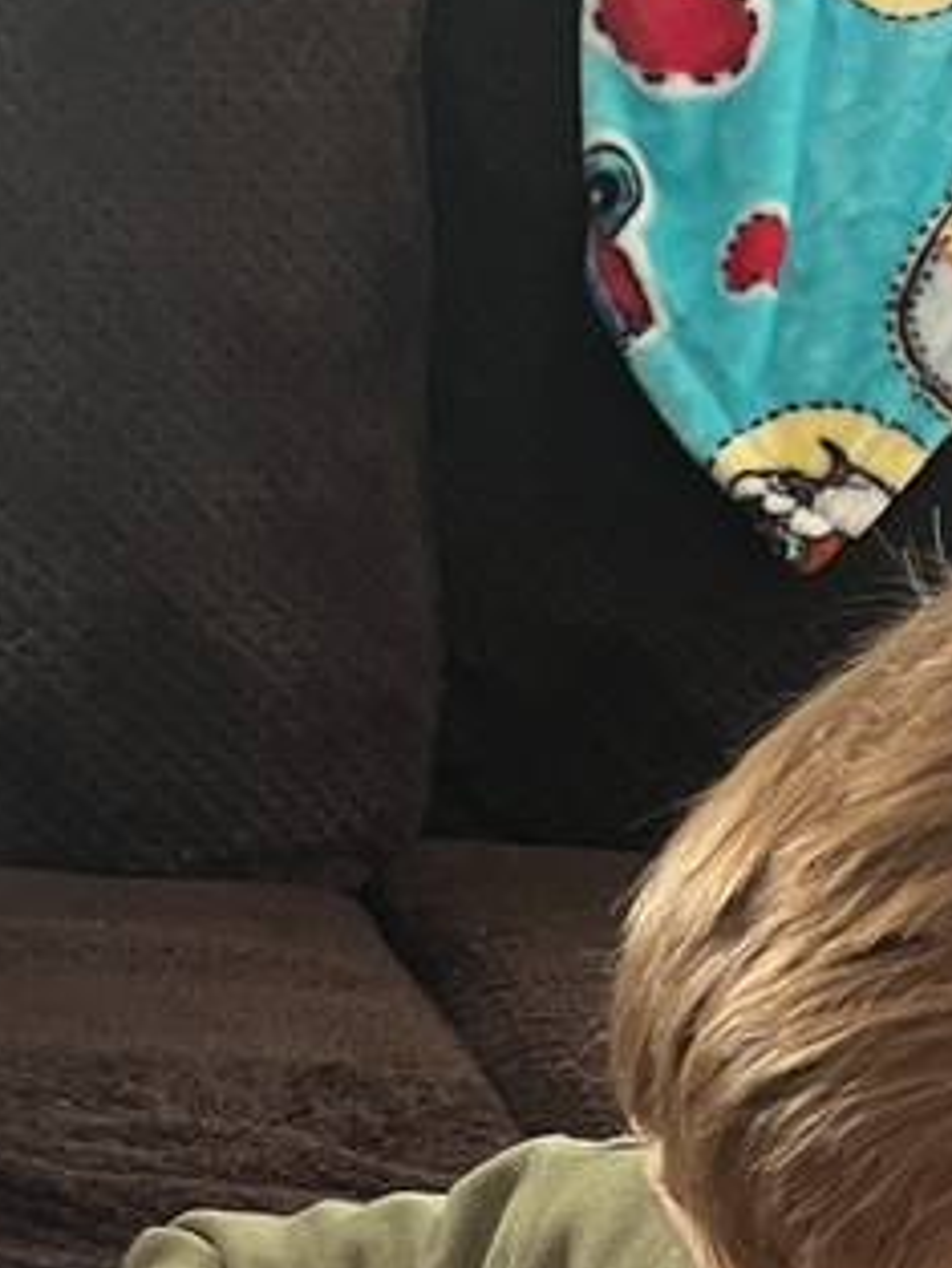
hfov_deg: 17.3
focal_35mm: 85
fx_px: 3115
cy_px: 1758
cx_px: 648
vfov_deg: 20.5
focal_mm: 5.1
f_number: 1.6
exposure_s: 1/60
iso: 200
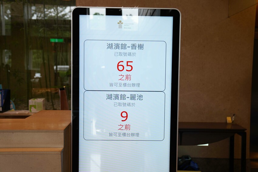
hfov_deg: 48.5
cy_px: 86
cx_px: 129
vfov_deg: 33.4
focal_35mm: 40
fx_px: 287
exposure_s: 1/40
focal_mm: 40
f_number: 3.2
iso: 100
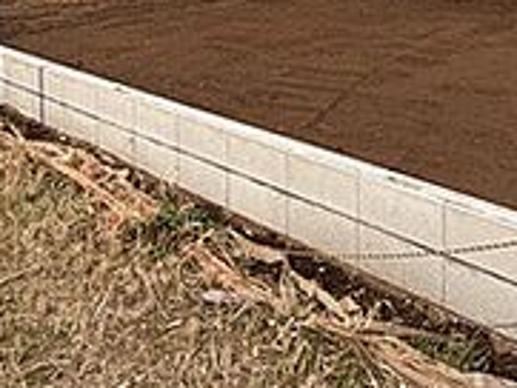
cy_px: -104
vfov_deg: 26.2
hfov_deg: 39.6
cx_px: 263
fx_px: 717
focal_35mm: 48
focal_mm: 2.22
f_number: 2.2
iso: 20
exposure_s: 1/1312
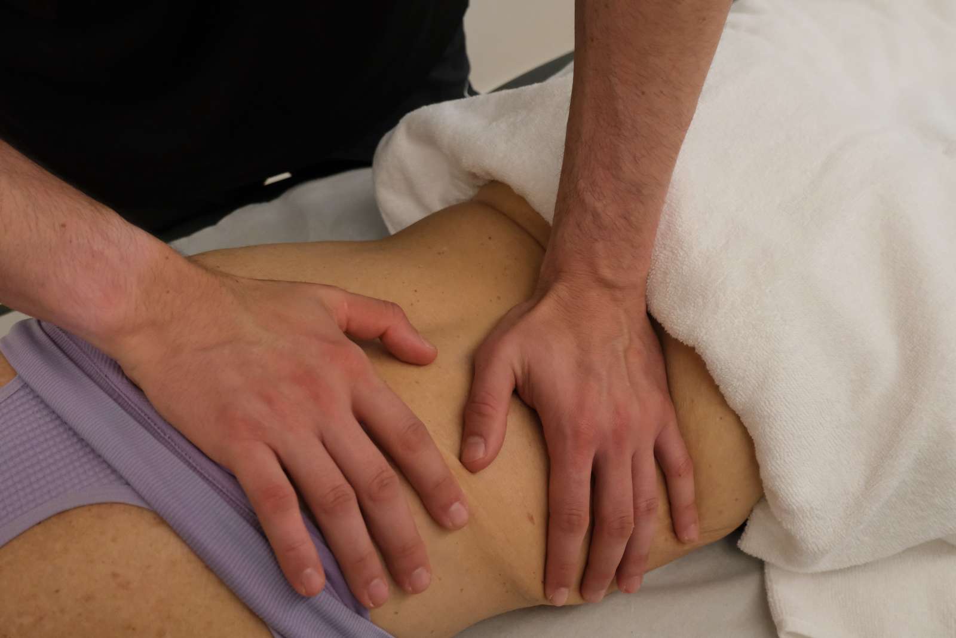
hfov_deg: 53.1
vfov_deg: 36.9
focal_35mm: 36
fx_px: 956
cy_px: 319
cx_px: 478
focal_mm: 24.2
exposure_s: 1/100
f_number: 4.4
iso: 3200
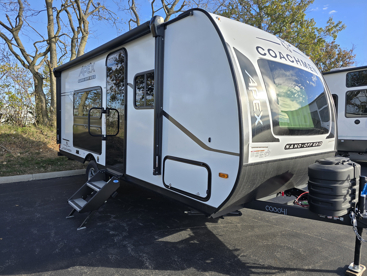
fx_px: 244
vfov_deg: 58.9
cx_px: 184
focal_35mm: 23
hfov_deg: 73.9
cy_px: 138
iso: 12
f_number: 1.7
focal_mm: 6.3
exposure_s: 1/396
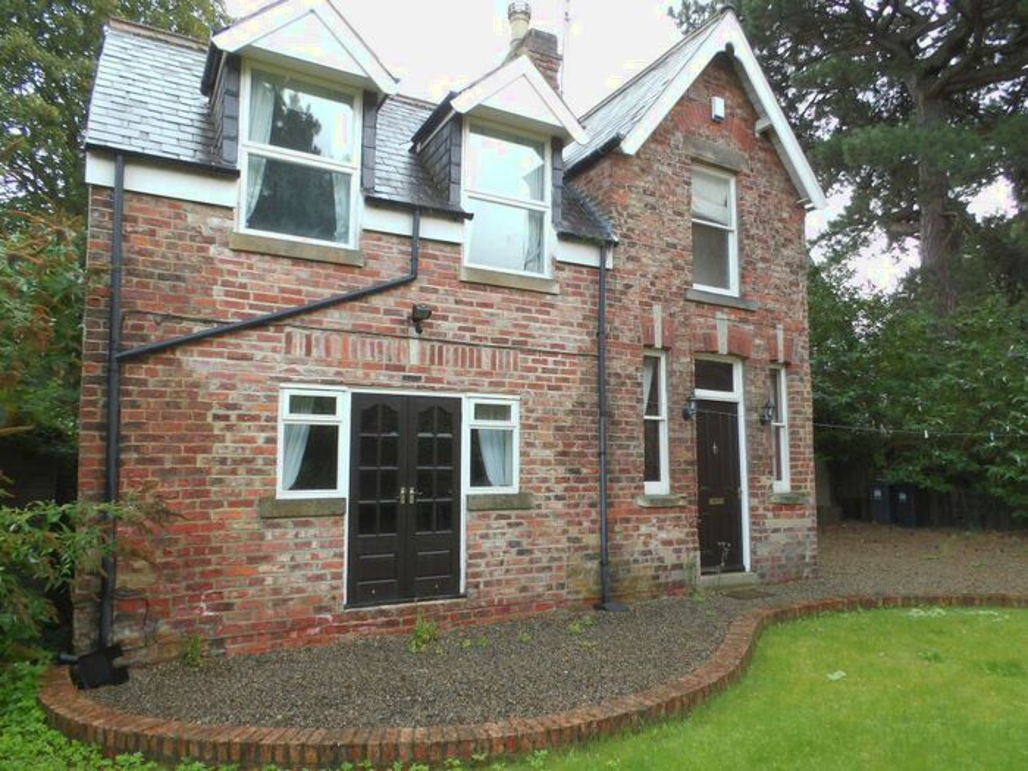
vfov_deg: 56.8
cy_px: 386
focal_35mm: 24
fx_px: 713
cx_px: 514
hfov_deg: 71.6
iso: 100
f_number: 4.1
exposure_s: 1/83
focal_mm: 4.3
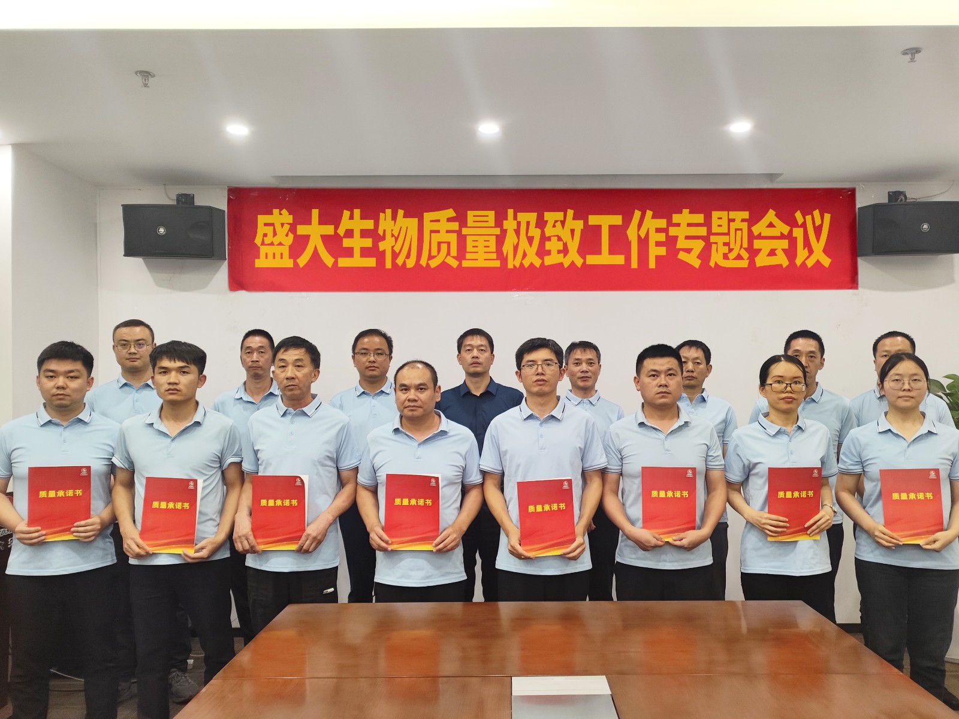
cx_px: 480
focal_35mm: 24
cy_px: 360
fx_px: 665
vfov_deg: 56.8
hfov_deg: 71.6
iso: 268
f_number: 1.65
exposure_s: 1/60.7
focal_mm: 5.26
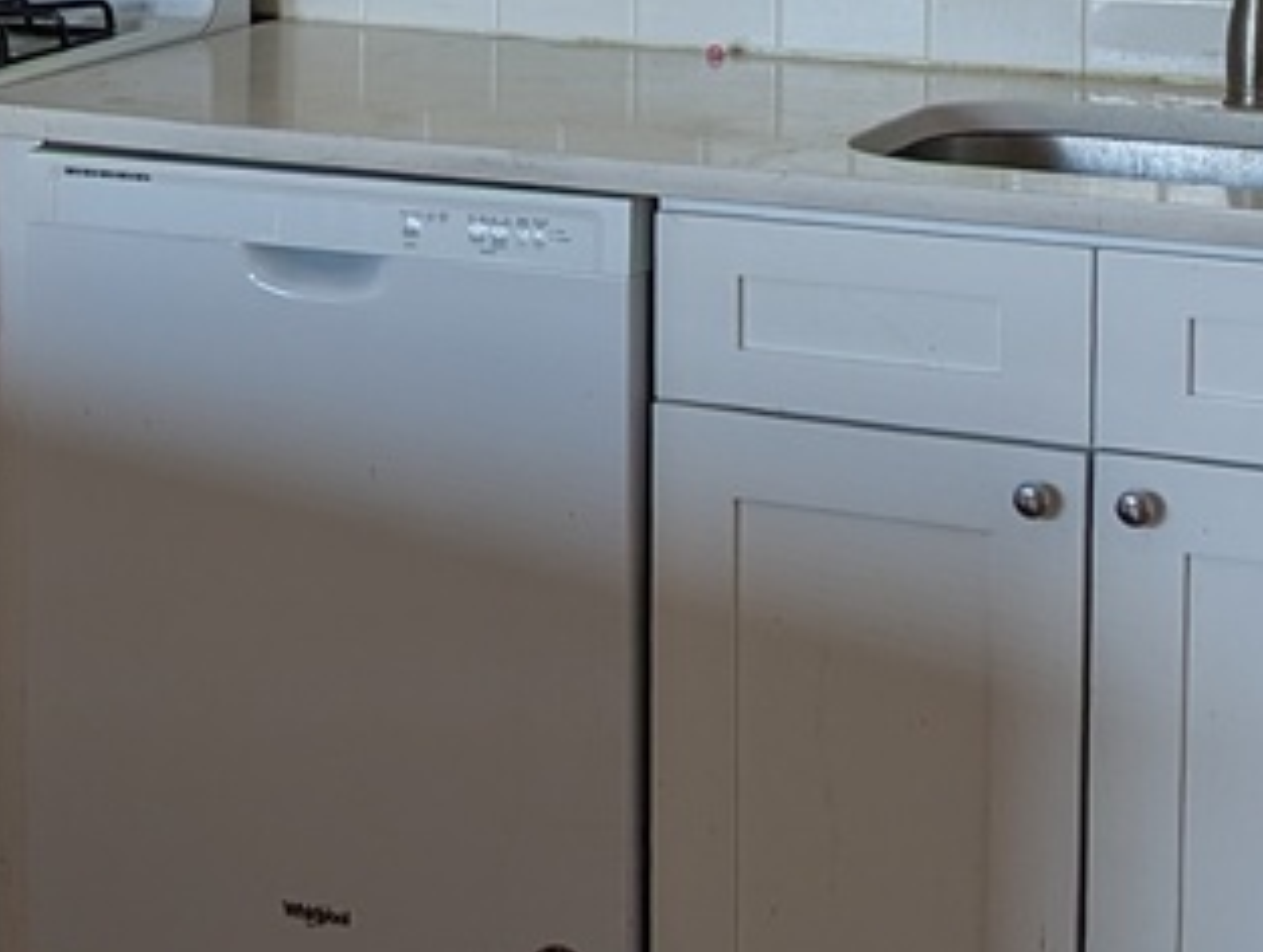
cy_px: 77
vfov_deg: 13.4
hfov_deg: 17.6
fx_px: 4021
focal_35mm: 110
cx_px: 161
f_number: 1.85
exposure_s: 1/41.5
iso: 44
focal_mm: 6.81
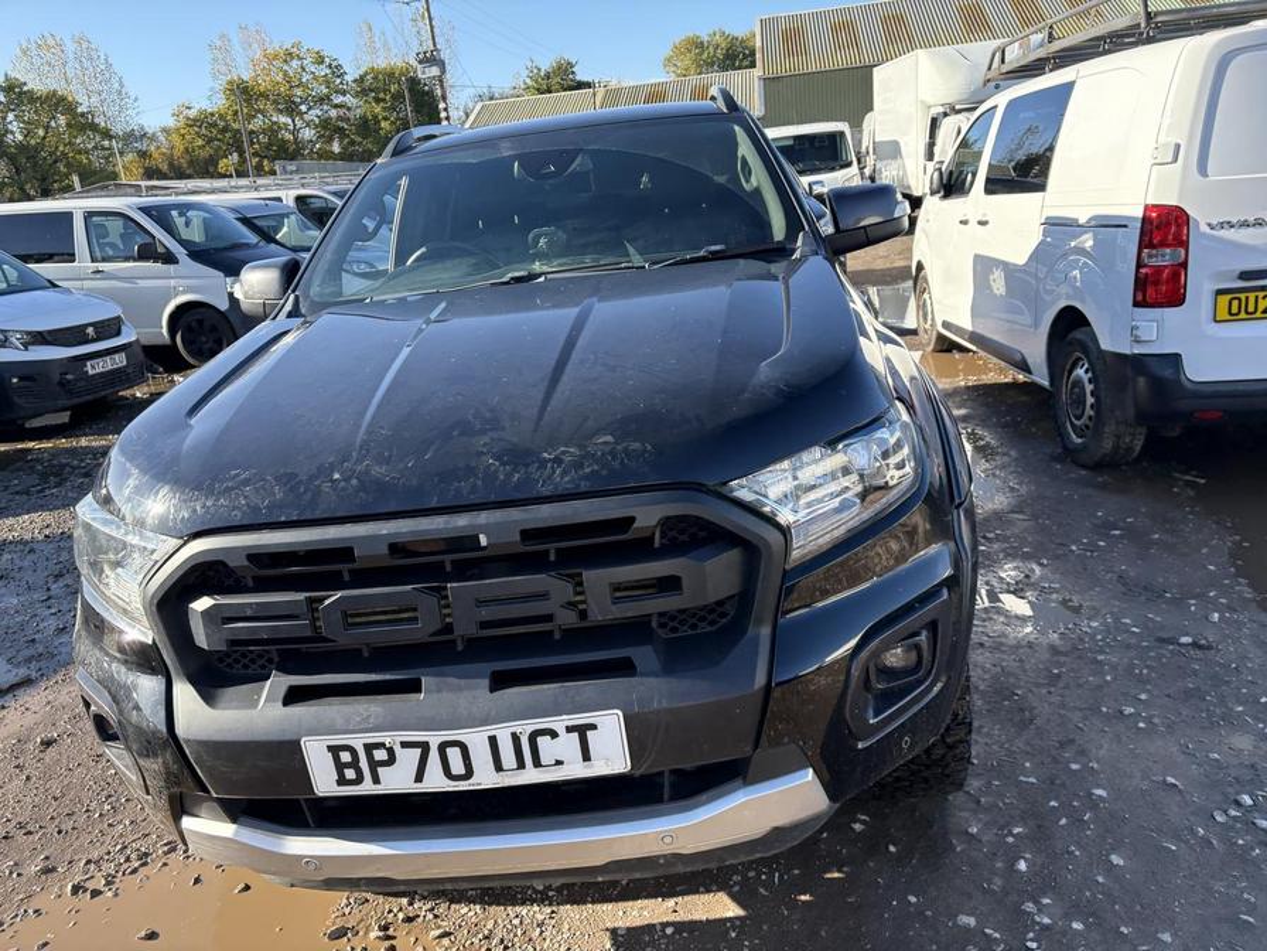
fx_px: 952
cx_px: 634
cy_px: 476
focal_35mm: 26
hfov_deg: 67.3
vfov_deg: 53.1
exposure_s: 1/840
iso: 64
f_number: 1.6
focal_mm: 5.96
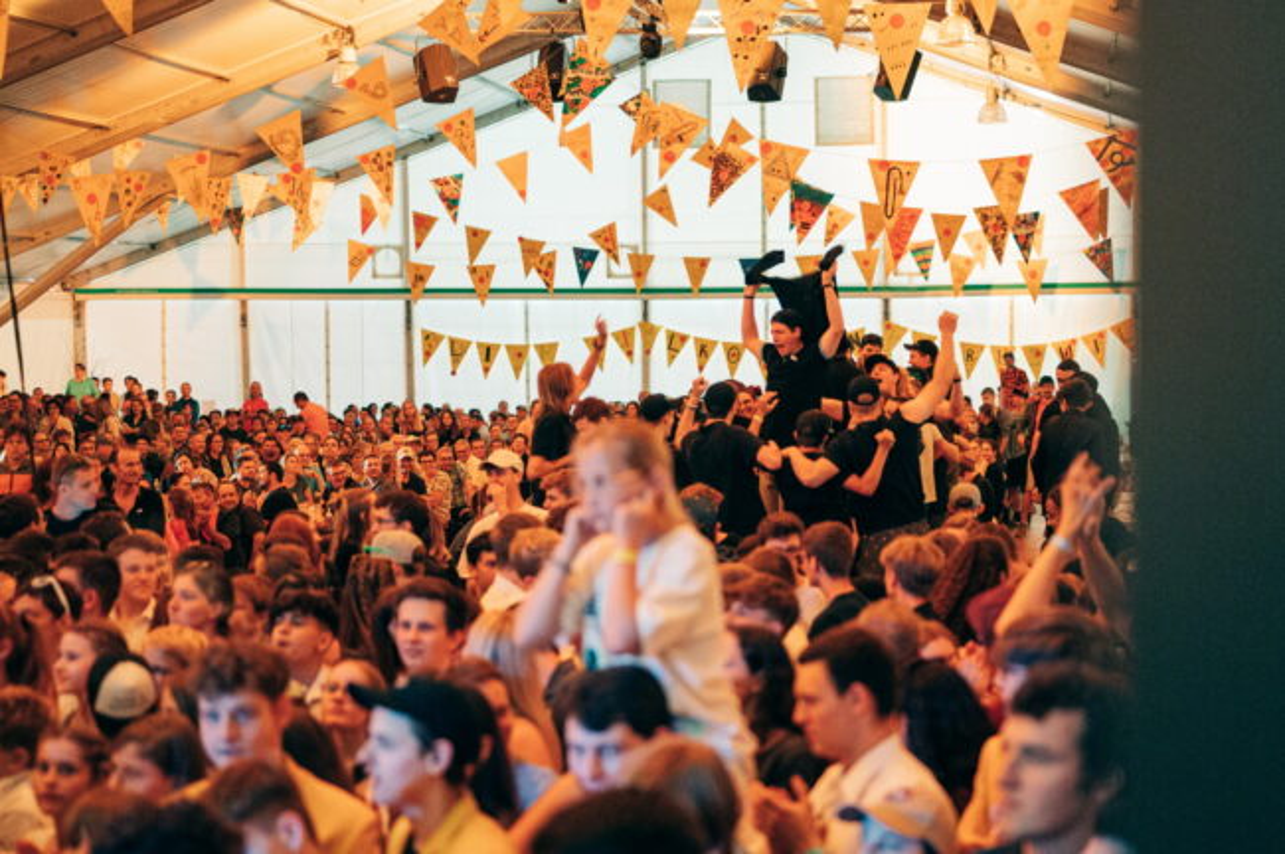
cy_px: 427
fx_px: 1783
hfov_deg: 39.6
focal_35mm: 50
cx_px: 642
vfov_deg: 26.9
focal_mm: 50
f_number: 1.8
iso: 2800
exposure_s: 1/100
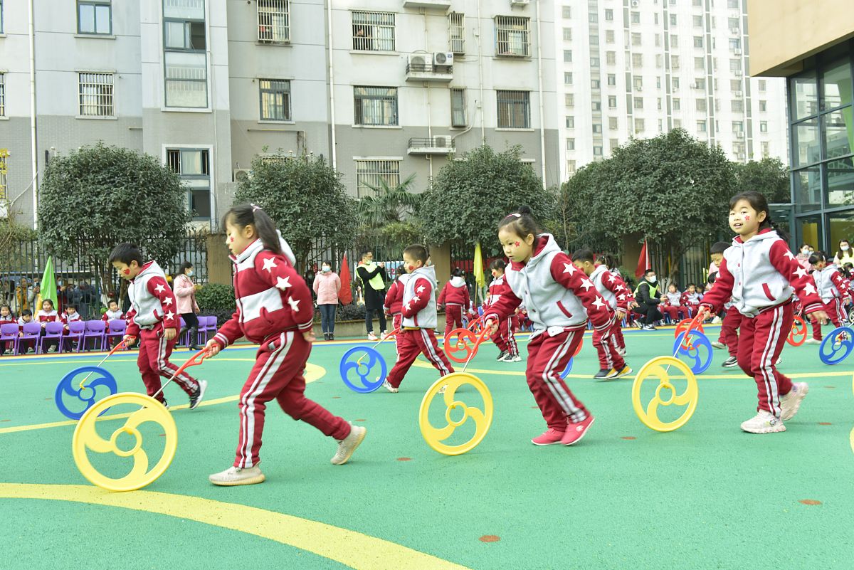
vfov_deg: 41.1
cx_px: 427
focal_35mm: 32
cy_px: 285
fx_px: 759
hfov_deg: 58.7
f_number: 10
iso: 1250
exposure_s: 1/160
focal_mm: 32
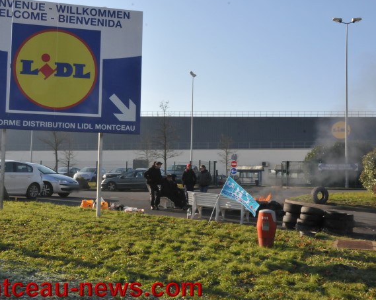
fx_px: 501
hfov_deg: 41.1
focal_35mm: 45
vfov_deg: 33.4
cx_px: 173
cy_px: 149
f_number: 25
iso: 1000
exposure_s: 1/250
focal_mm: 26
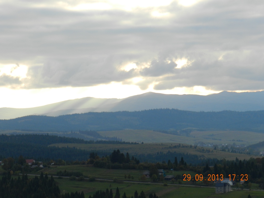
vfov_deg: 10.2
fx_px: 1106
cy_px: 99
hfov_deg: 13.6
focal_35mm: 145
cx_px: 132
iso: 160
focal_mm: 25.7
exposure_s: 1/160
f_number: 5.1
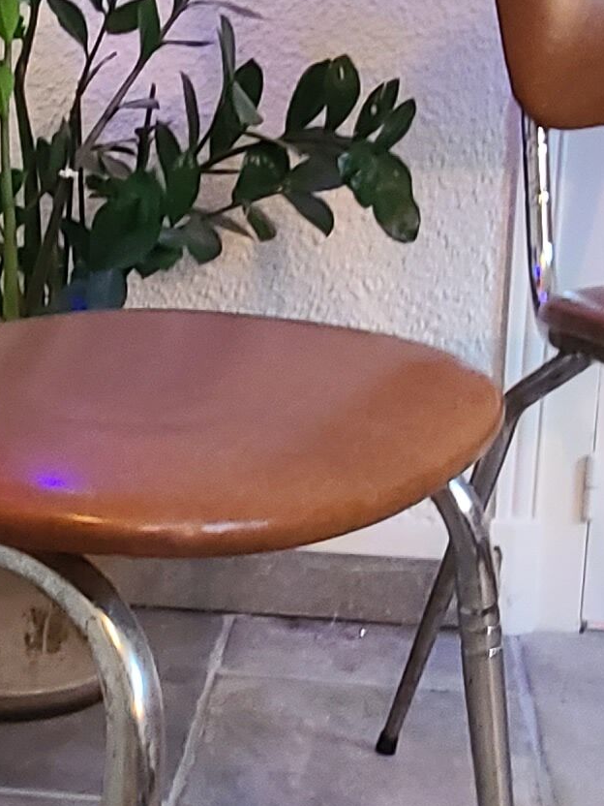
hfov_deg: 23.1
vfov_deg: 30.7
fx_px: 1466
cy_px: 400
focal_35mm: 63
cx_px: 183
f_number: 2.2
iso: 400
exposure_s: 1/33
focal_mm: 2.2
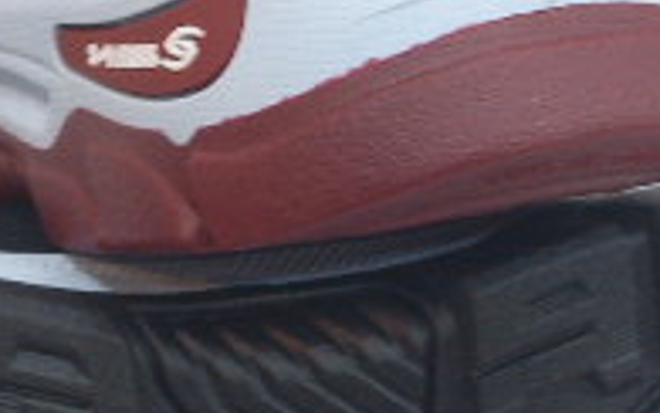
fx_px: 2447
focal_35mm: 136
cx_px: 98
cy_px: 244
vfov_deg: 9.6
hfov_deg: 15.2
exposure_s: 1/6
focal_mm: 6.6
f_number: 3.5
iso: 63
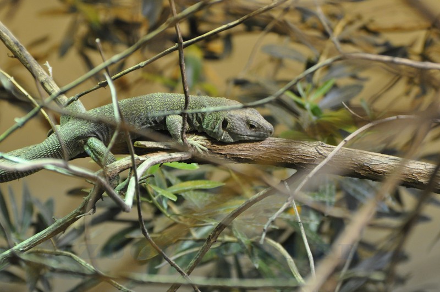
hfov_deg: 6.3
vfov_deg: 4.2
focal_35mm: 330
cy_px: 146
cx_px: 220
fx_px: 4028
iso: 1600
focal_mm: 220
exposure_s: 1/250
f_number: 5.3
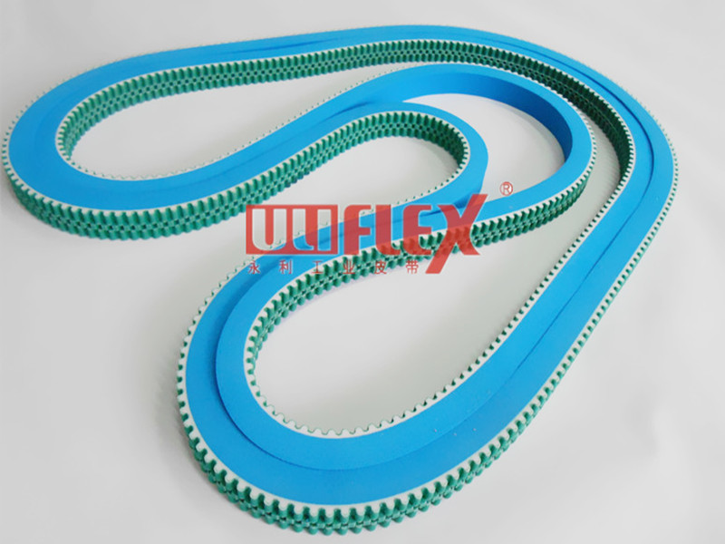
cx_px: 362
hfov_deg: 67.3
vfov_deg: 53.1
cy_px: 272
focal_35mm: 26
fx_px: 545
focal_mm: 4.6
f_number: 3.5
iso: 400
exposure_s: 1/30
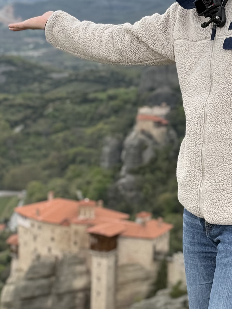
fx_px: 1063
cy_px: 174
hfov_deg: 12.5
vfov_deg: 16.5
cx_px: 122
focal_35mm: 119
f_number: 1.78
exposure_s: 1/2088
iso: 100
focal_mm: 6.76
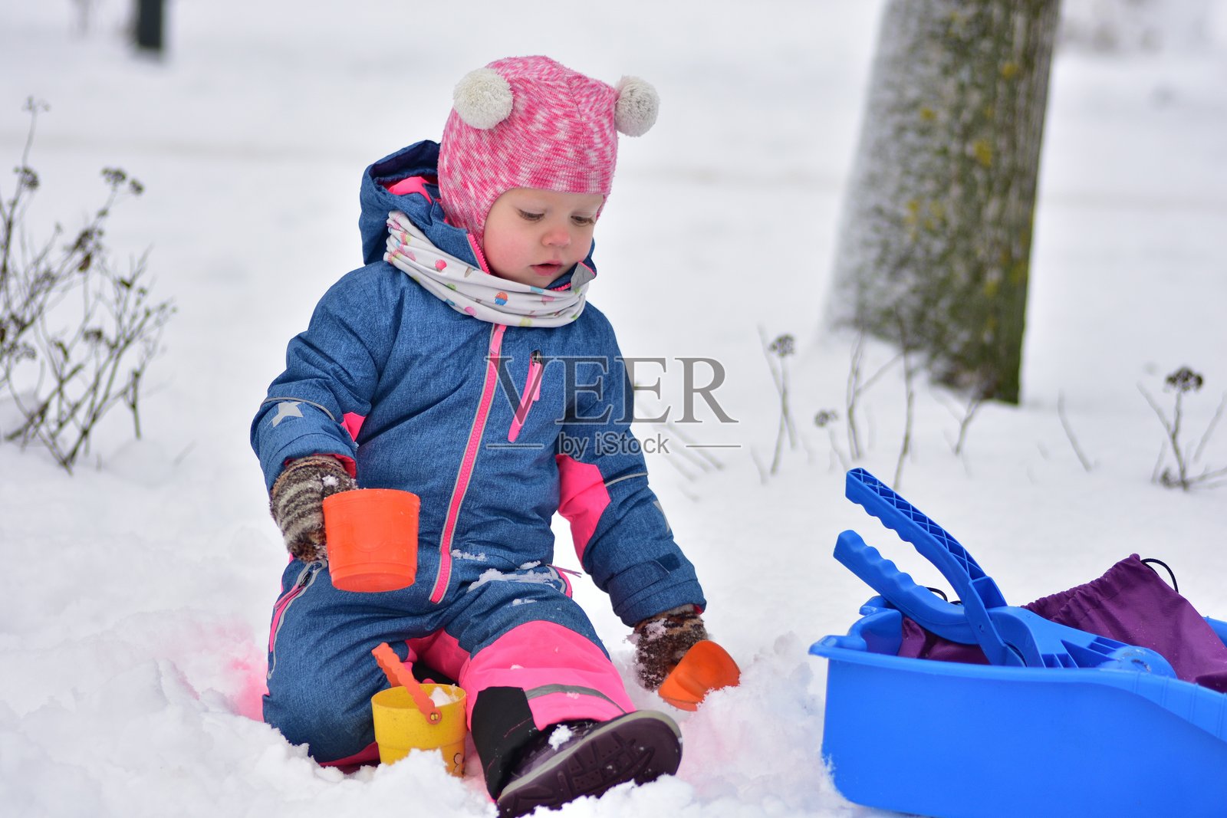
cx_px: 614
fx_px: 5113
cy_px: 409
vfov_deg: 9.2
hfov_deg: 13.7
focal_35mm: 150
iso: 400
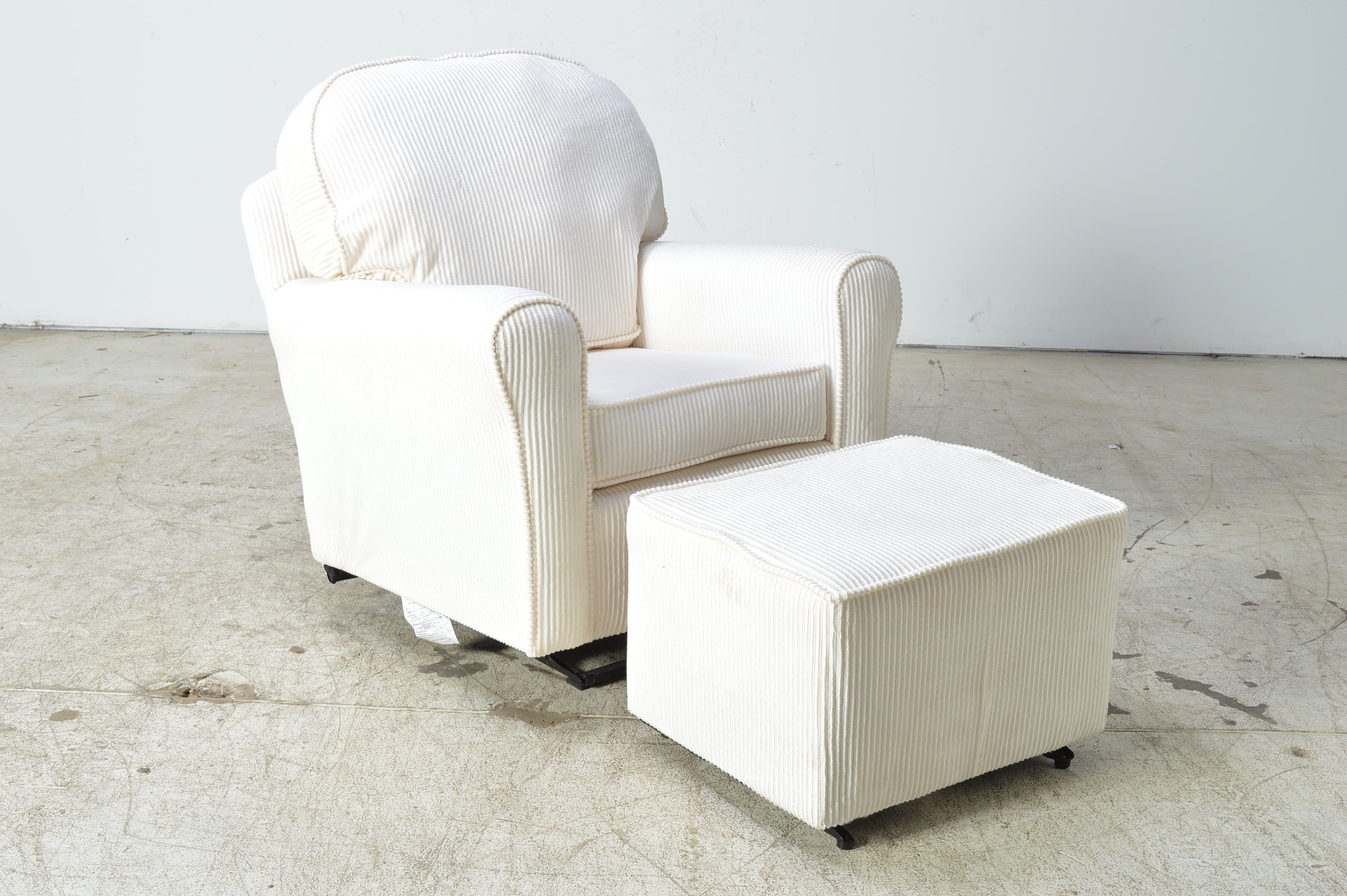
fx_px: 1738
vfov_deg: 28.9
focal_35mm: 46
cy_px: 448
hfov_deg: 42.4
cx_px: 674
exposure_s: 1/160
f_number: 9
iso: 100
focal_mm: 31
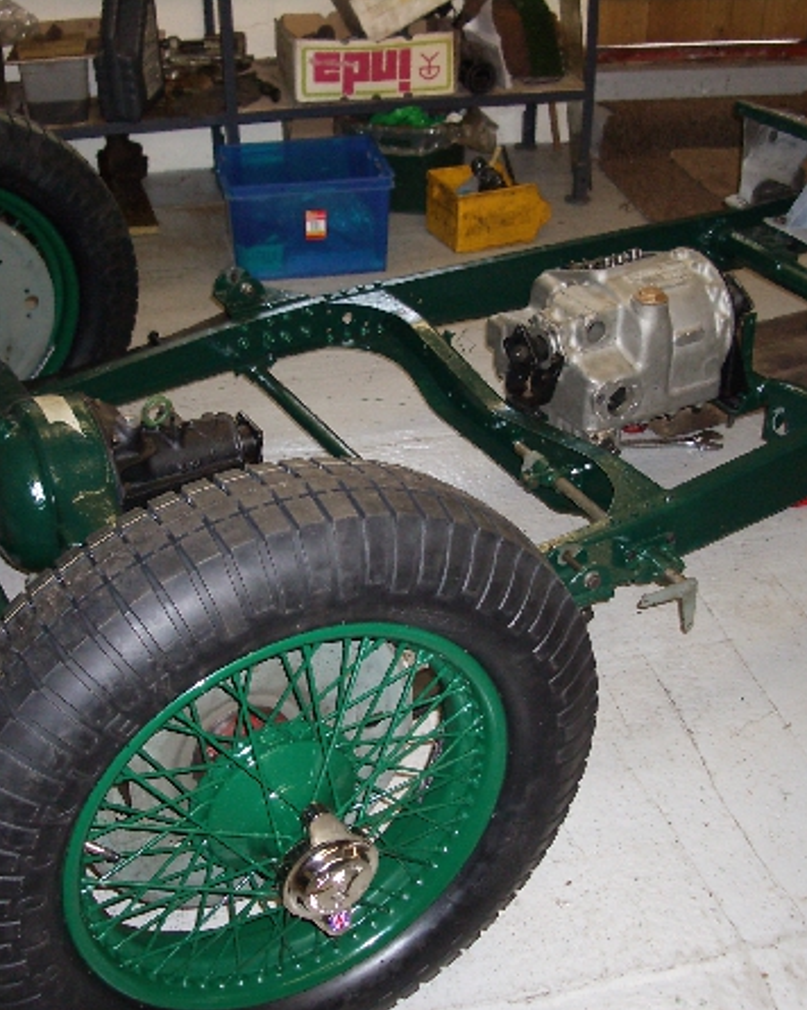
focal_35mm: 46
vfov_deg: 40.4
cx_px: 369
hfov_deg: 32.7
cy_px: 507
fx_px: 1375
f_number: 2.6
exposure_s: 1/60
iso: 200
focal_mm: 5.8
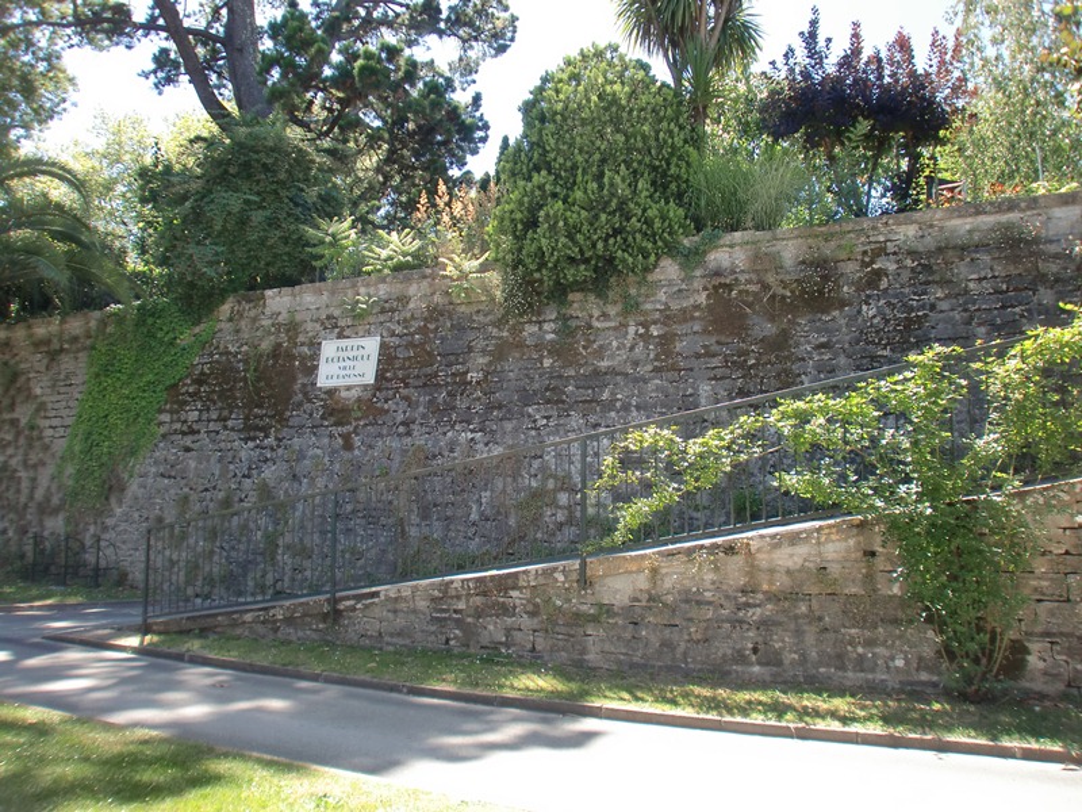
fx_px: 813
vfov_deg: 53.1
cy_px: 406
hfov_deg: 67.3
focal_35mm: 26
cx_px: 541
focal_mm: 4.65
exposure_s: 1/250
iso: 64
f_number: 2.6
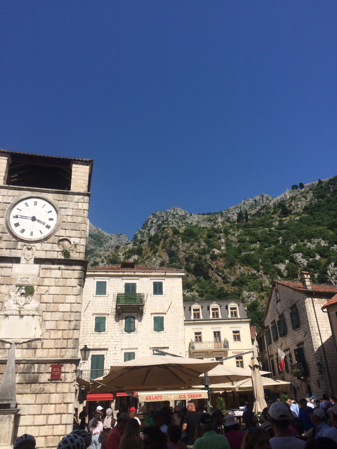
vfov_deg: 61.7
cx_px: 168
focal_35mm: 29
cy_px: 224
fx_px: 376
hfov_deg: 48.2
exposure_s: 1/3425
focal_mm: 4.15
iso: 32
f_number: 2.2
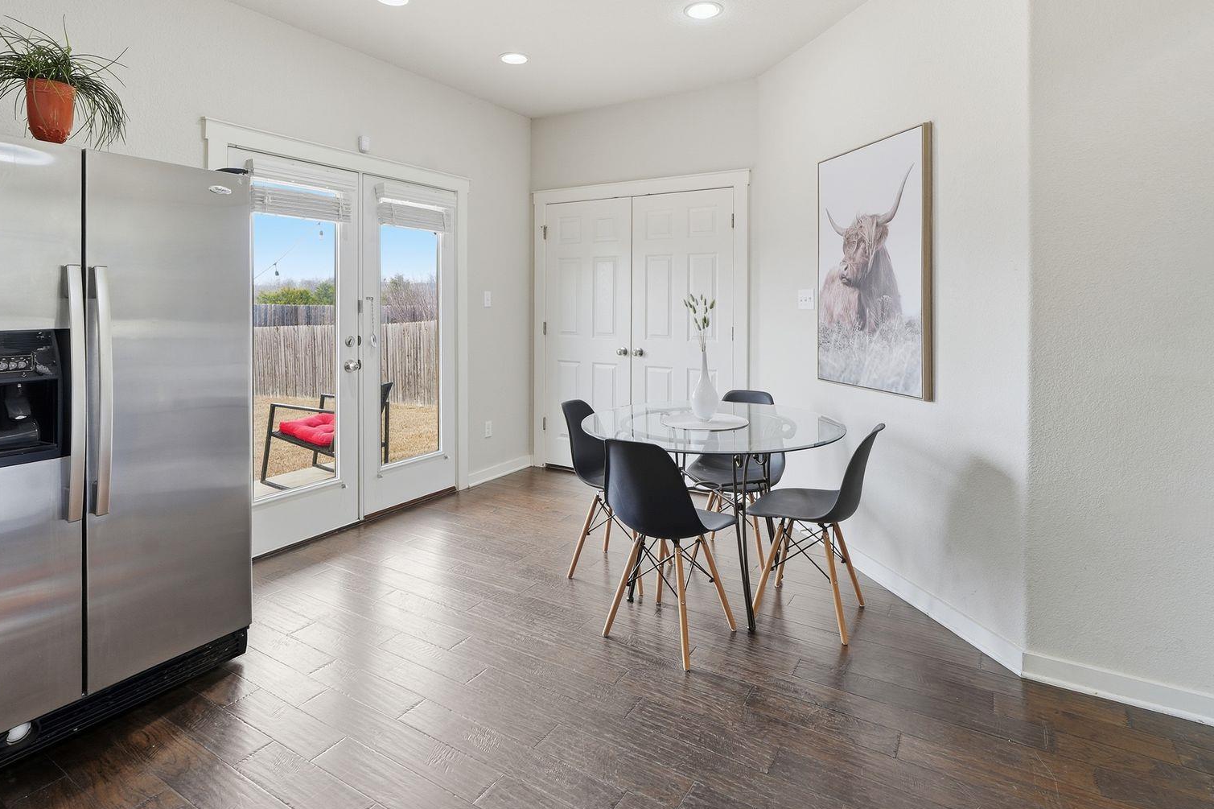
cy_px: 291
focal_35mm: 19
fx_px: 640
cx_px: 596
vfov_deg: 63.4
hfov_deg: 86.9
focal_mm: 14
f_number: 8
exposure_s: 1/25
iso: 100
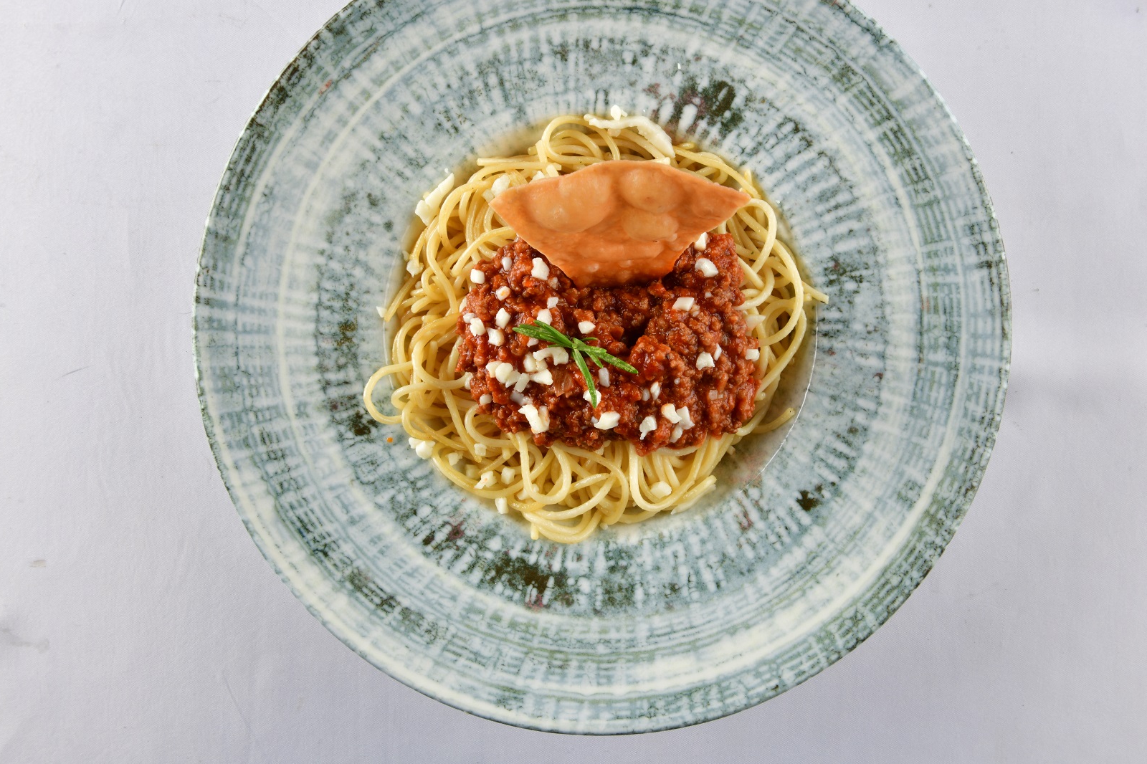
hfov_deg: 61.9
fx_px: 956
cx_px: 605
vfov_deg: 43.4
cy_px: 316
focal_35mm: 30
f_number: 22
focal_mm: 24
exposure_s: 1/160
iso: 80
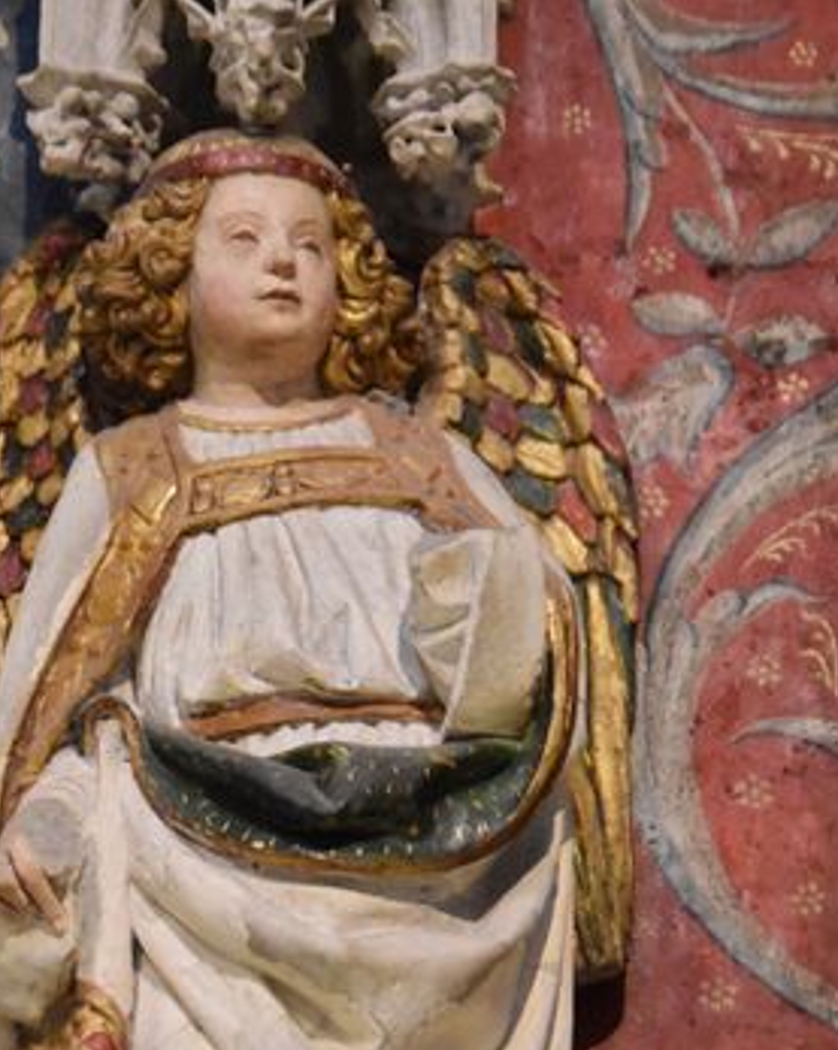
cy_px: 763
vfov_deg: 7.2
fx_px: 8380
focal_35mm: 270
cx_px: 352
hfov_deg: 5.7
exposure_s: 1/125
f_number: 4.5
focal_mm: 95
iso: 7200
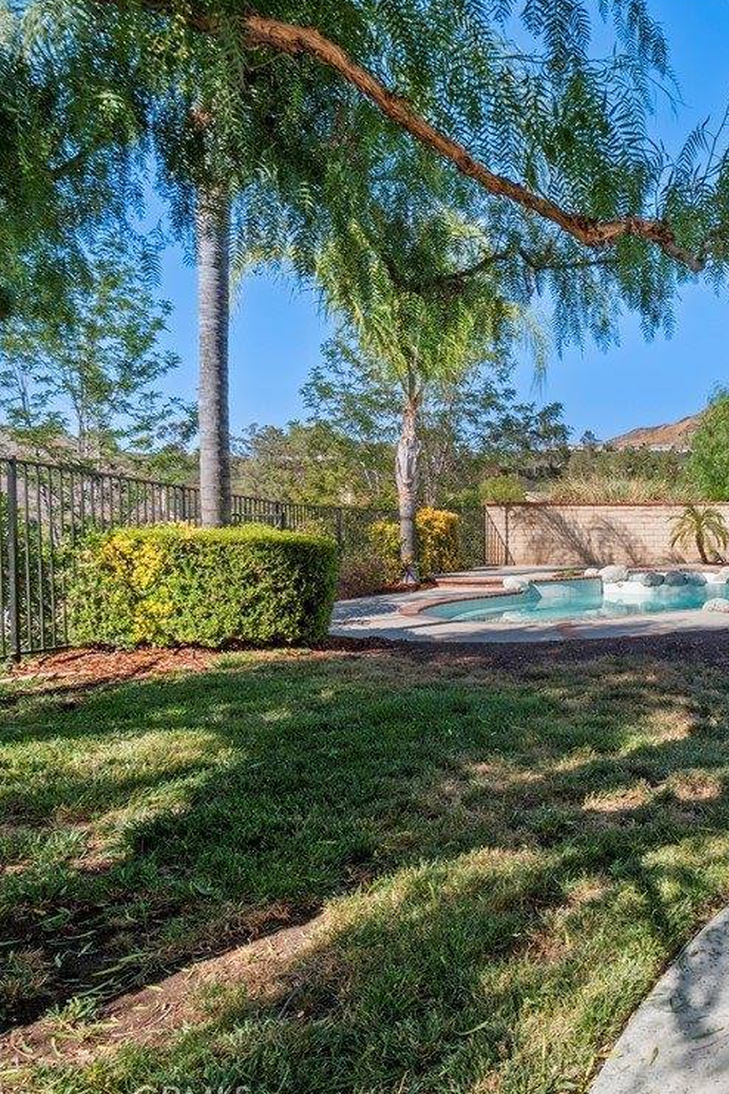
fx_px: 699
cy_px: 554
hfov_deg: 46.1
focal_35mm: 23
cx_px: 732
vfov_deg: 76.1
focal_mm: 8
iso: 200
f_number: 8
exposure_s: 1/100
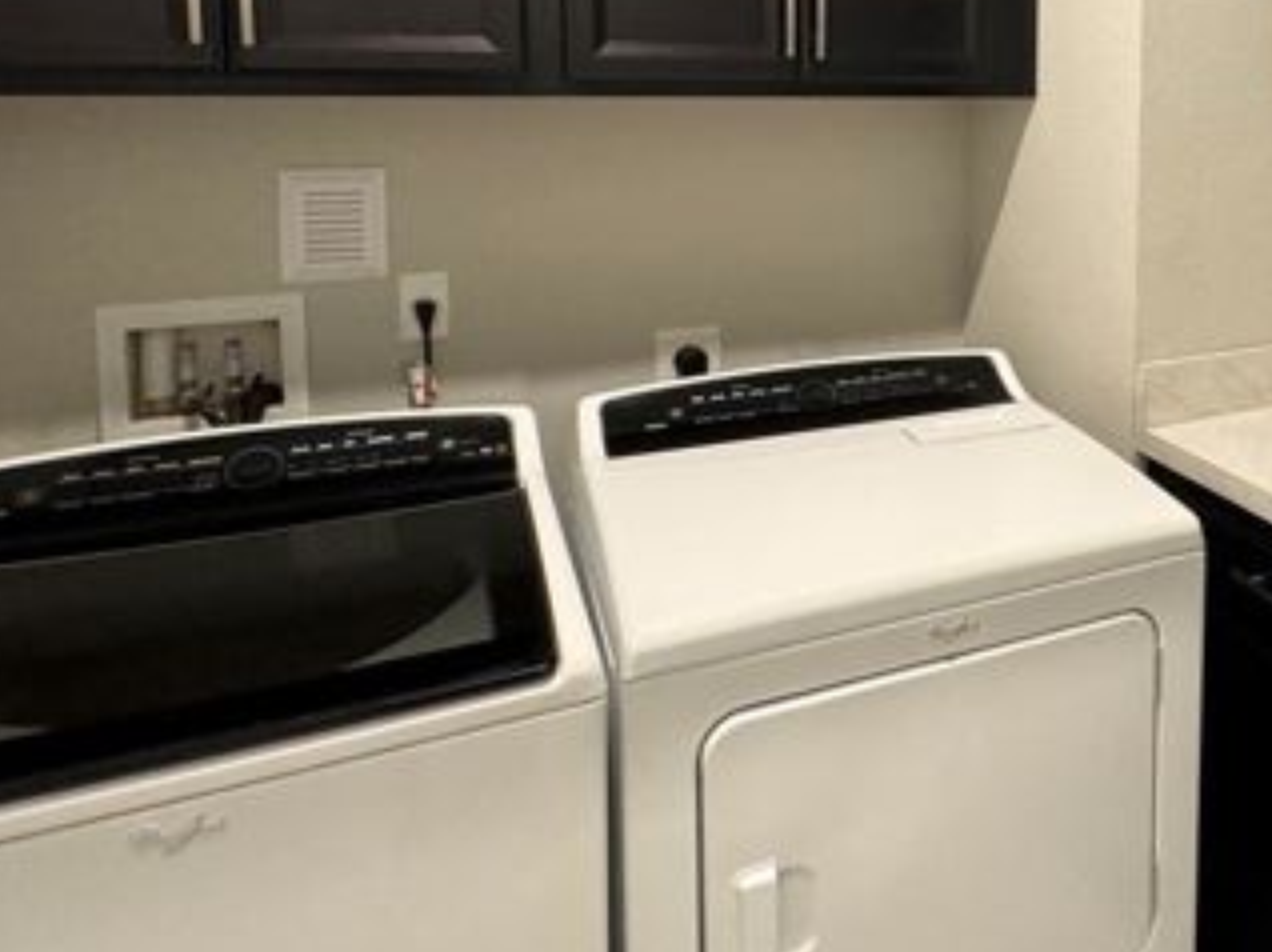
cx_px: 1058
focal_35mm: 31
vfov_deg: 43.0
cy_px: 168
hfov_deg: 53.6
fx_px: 1138
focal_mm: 2.22
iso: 500
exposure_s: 1/60
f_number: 2.2
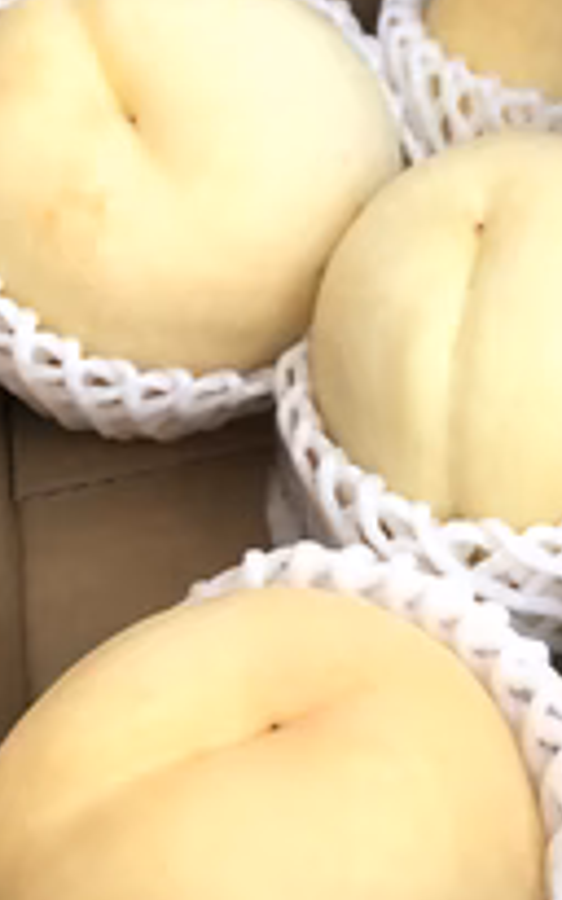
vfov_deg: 34.6
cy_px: 255
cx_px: 544
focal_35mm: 58
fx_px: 1422
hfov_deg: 21.7
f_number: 1.8
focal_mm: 3.99
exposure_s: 1/15
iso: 64
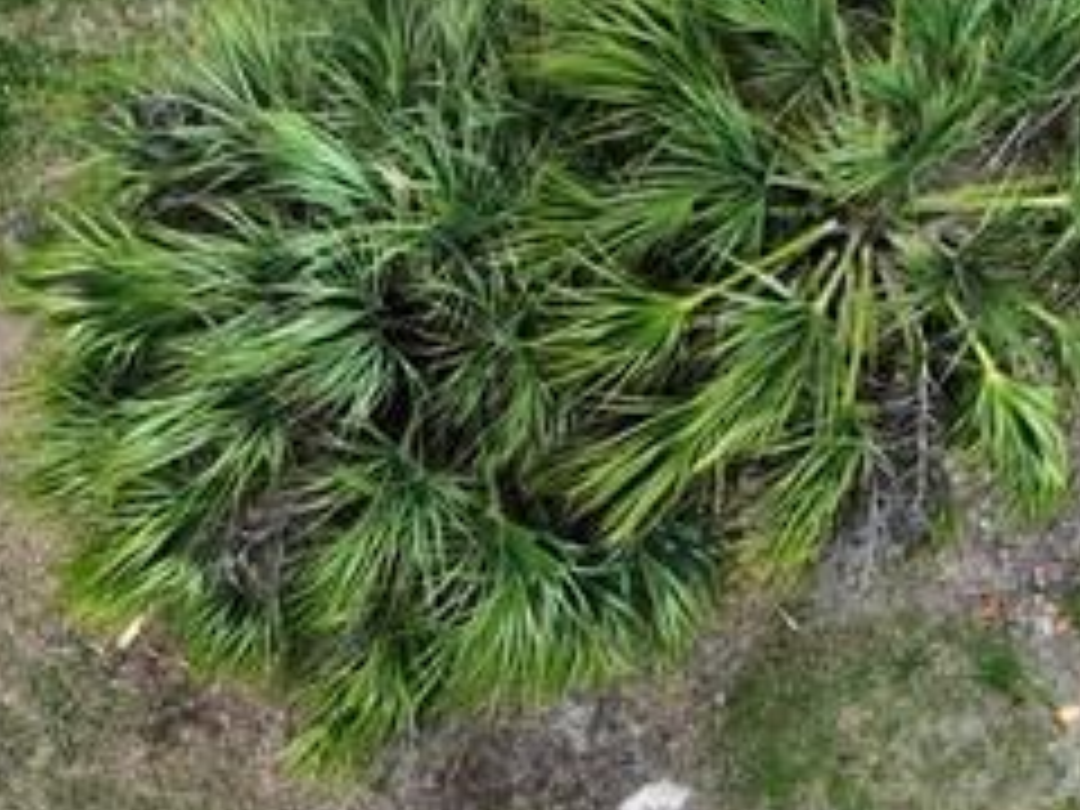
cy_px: 1818
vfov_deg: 8.6
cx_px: -675
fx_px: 4992
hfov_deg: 11.7
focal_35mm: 160
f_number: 3.2
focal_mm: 12.29
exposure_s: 1/320
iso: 100
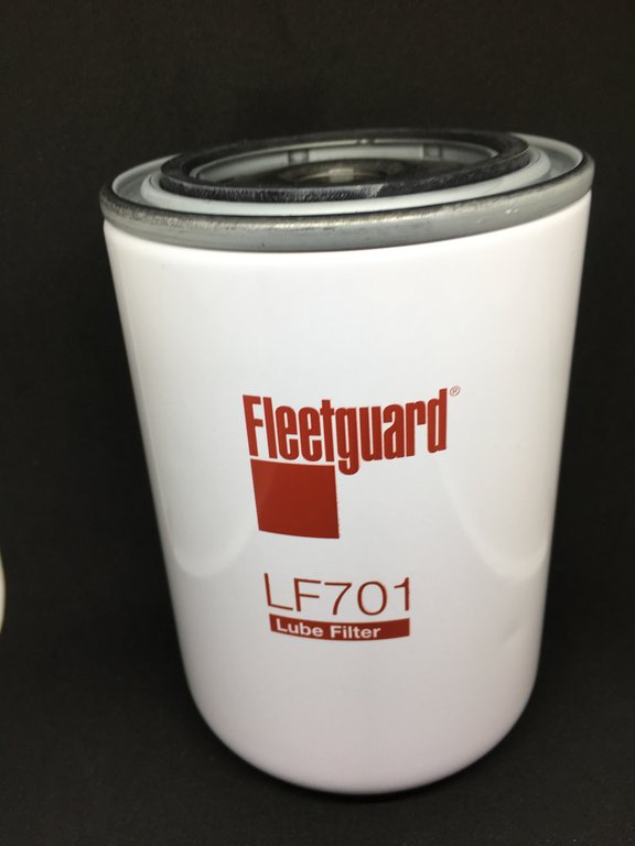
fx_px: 709
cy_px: 423
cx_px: 318
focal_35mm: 29
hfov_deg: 48.2
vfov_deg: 61.7
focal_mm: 4.15
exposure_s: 1/50
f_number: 2.2
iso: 25
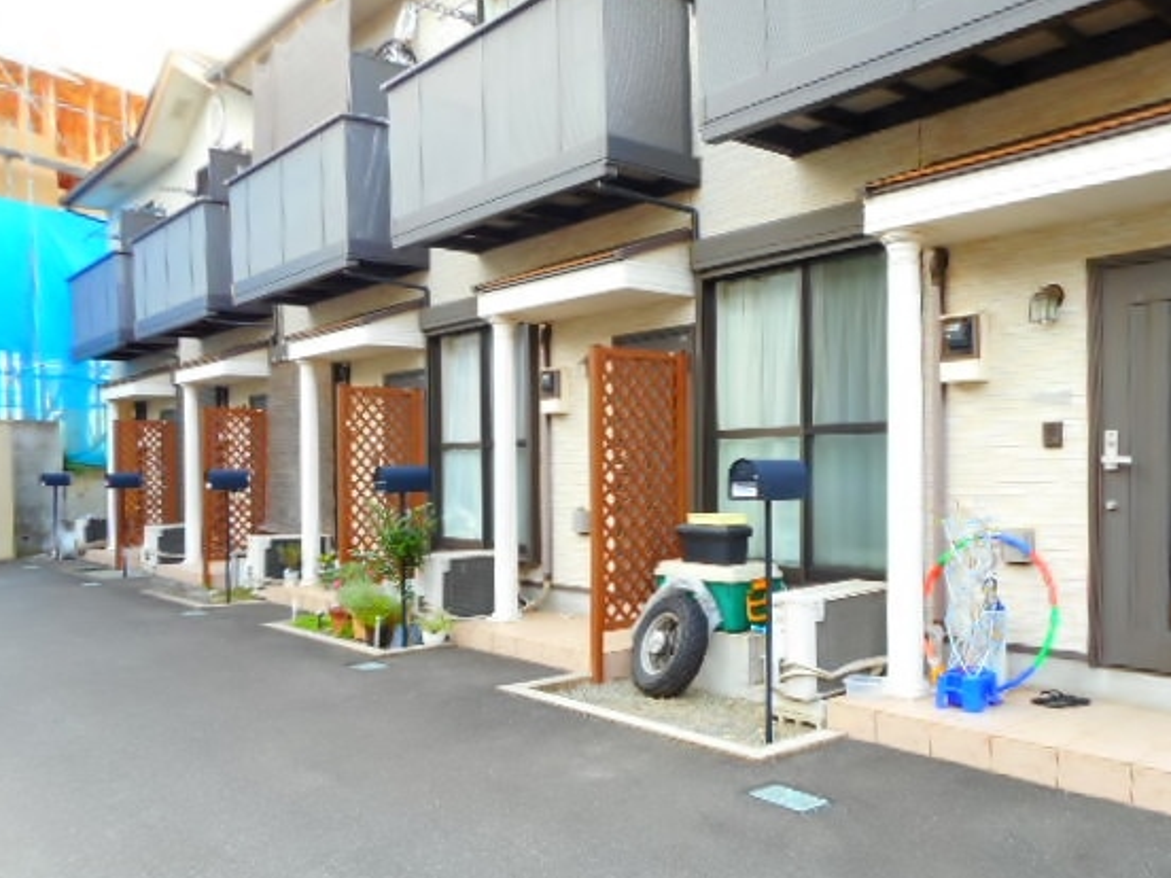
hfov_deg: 61.5
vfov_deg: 48.1
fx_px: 981
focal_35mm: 29
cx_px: 645
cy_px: 486
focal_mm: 4.5
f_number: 3.7
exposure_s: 1/30
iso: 80
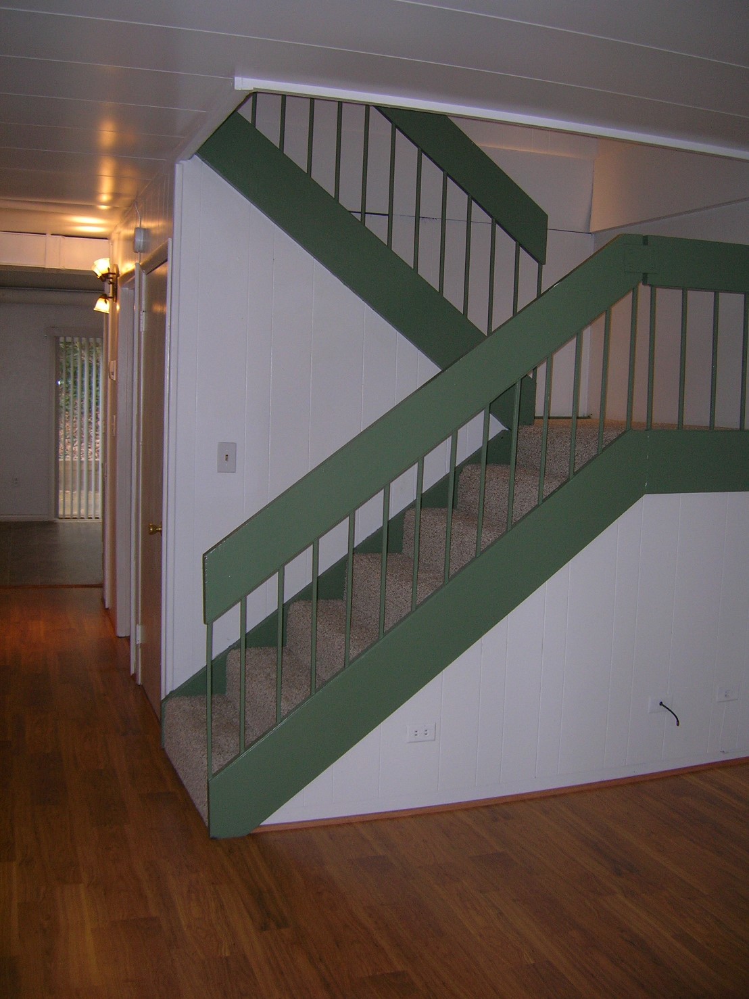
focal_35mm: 34
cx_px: 374
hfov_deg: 41.8
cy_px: 500
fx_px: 981
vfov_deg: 54.0
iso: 64
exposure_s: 1/60.1
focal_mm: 5.7
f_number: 2.9
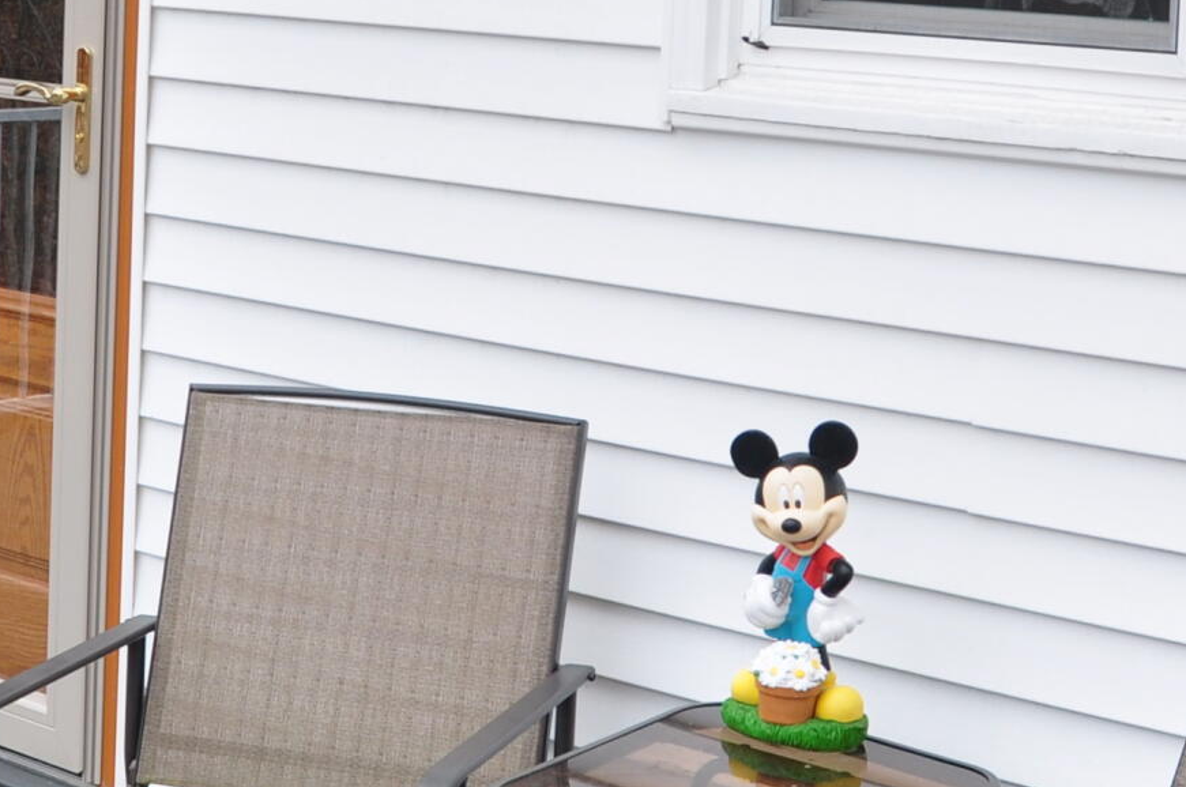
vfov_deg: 14.5
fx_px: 3059
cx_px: 462
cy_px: 118
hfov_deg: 21.9
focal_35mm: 93
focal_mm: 18
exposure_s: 1/80
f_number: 8
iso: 200
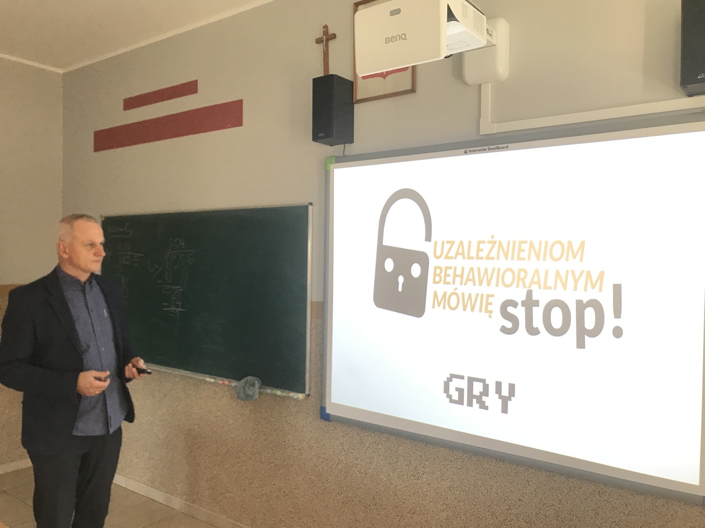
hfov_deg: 63.4
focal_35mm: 28
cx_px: 352
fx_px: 570
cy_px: 264
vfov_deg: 49.7
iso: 25
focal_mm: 3.99
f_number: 1.8
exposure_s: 1/30
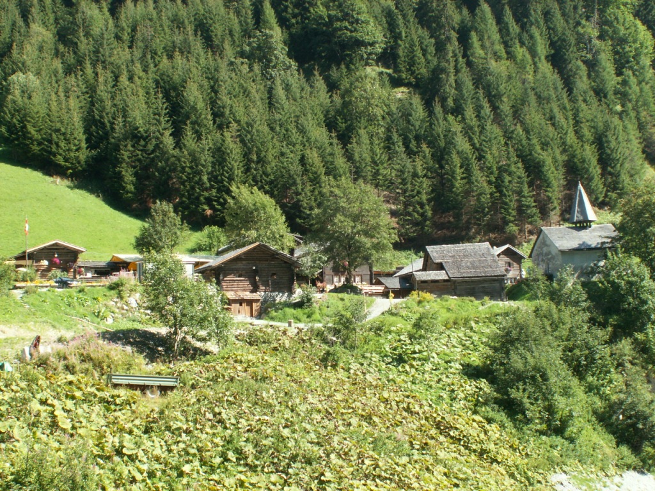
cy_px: 246
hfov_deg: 34.3
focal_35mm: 56
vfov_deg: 26.1
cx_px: 328
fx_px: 1060
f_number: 7.1
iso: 50
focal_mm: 9.38
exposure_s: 1/40
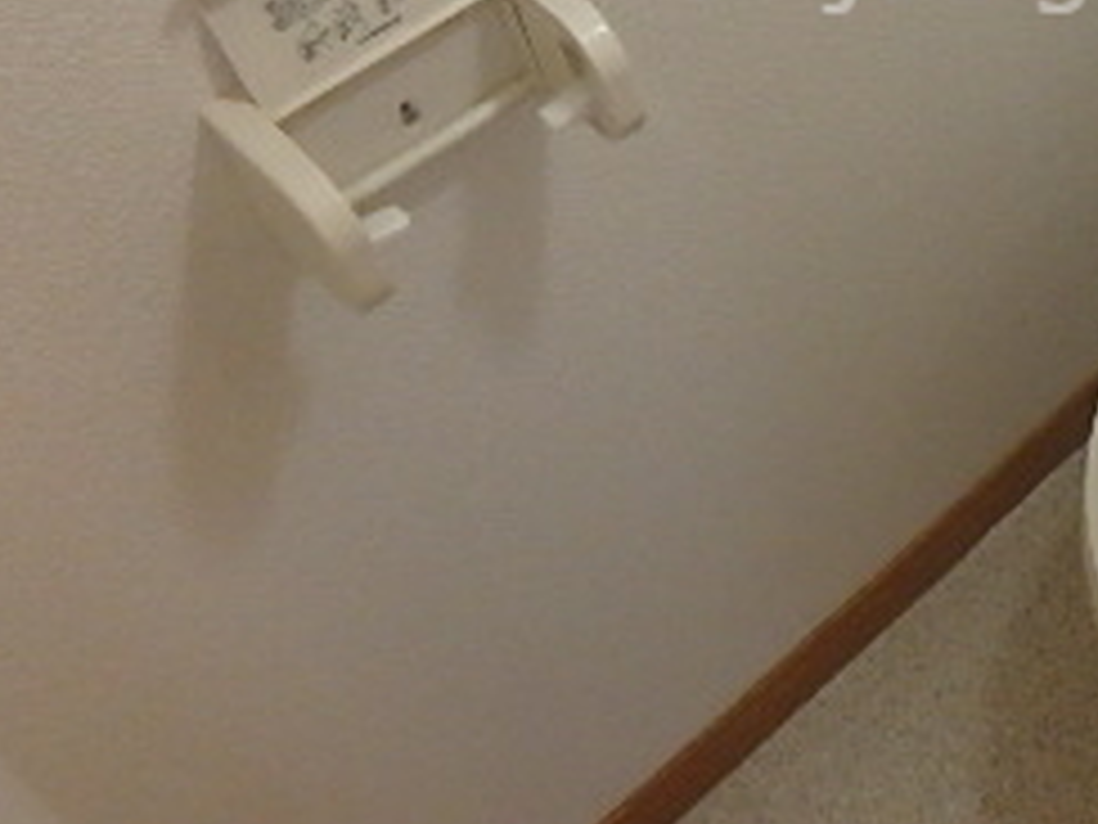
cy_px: -41
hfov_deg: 31.9
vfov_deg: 25.0
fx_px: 1745
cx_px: 1130
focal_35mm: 55
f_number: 3.5
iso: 500
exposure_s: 1/30
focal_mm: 3.7
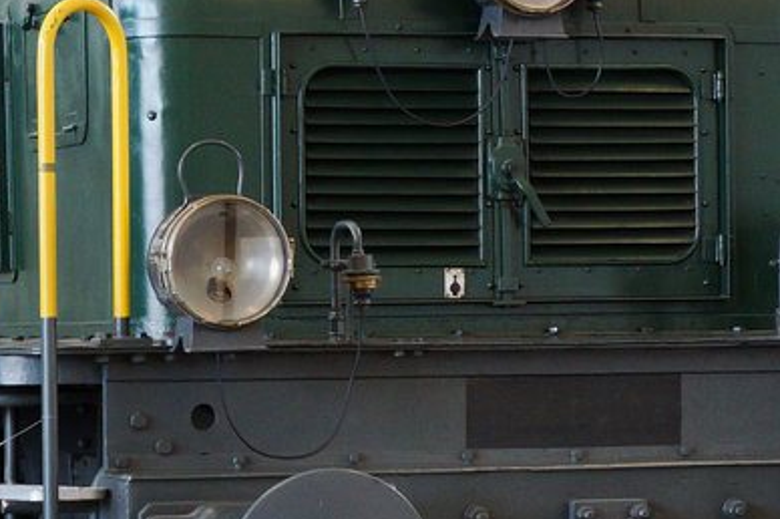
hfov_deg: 12.6
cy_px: 273
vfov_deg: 8.4
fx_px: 3519
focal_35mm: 163
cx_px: 253
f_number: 4
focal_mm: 35
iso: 800
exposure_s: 1/125
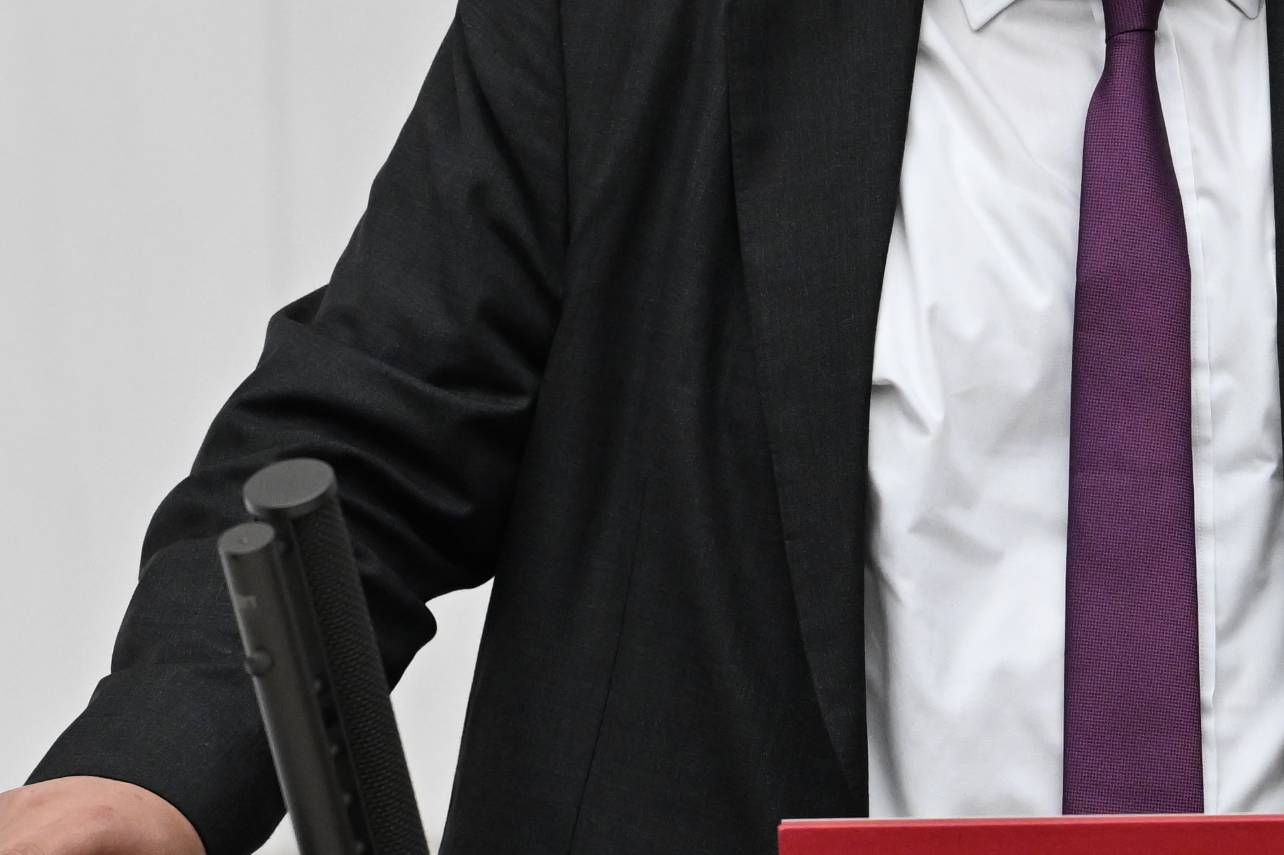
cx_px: 1065
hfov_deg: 1.3
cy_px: 189
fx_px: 58261
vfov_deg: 0.8
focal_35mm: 1634
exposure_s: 1/320
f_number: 4
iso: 1600
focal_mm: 400
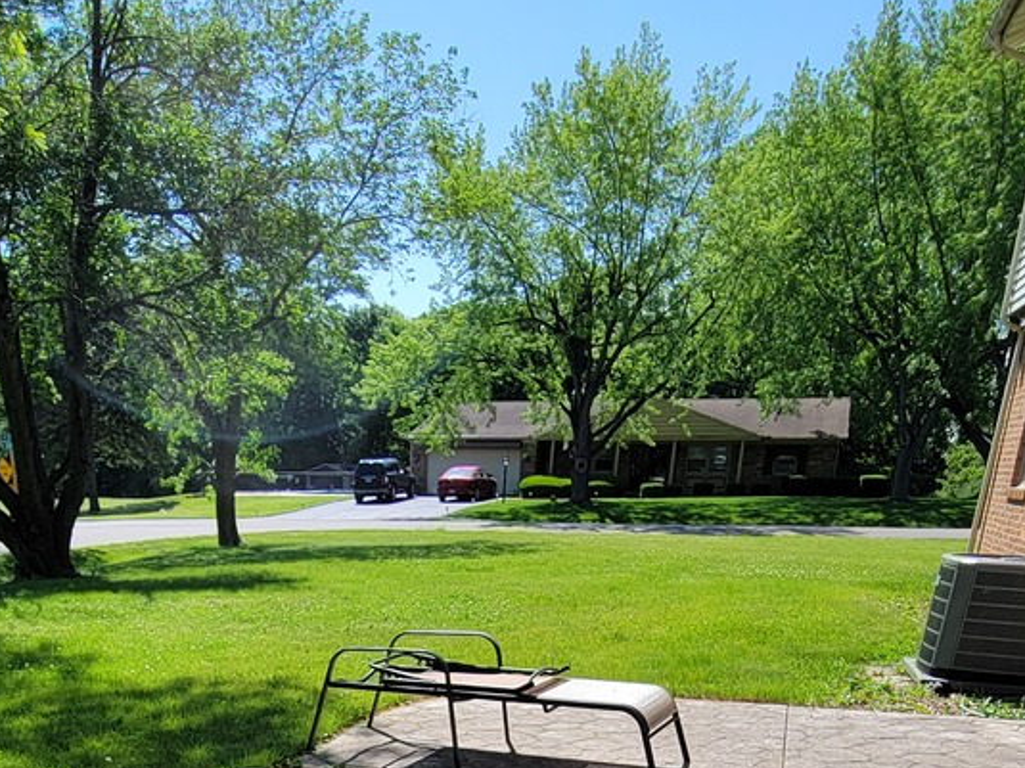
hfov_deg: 51.5
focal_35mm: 35
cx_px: 328
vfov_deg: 32.1
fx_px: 1036
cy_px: 971
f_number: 2.2
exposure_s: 1/1176
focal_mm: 2.2
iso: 50
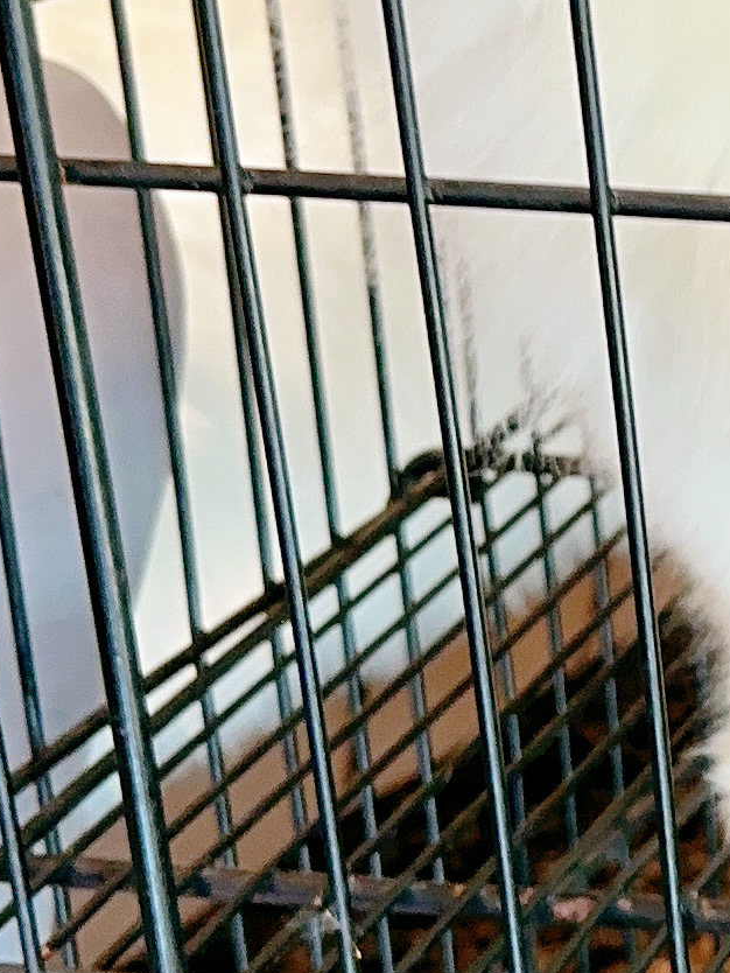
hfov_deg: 11.6
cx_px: 1429
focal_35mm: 116
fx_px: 3260
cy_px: 522
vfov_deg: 17.0
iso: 250
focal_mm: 6.86
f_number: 1.78
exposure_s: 1/83
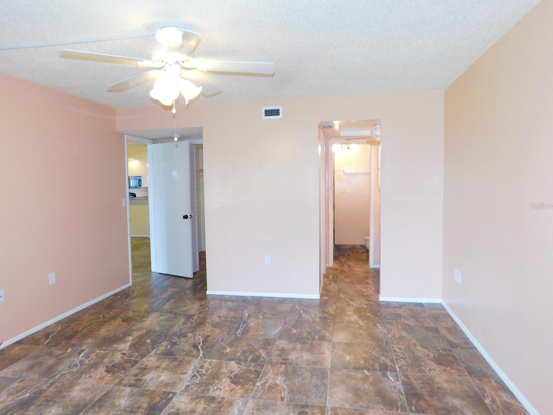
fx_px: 383
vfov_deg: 56.8
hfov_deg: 71.6
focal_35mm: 24
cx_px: 277
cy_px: 206
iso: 200
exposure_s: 1/30
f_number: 3
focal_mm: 4
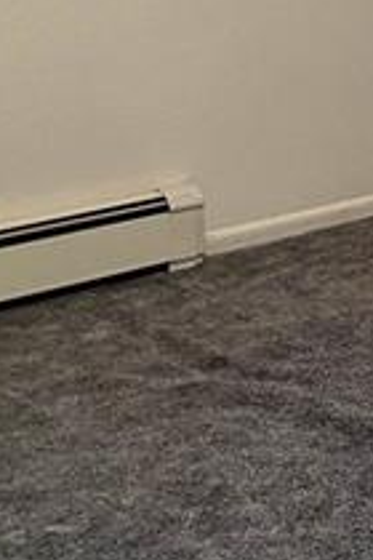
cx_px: 650
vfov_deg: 16.6
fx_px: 1896
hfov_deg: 10.6
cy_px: 64
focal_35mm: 122
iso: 400
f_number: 1.78
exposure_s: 1/60
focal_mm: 6.86
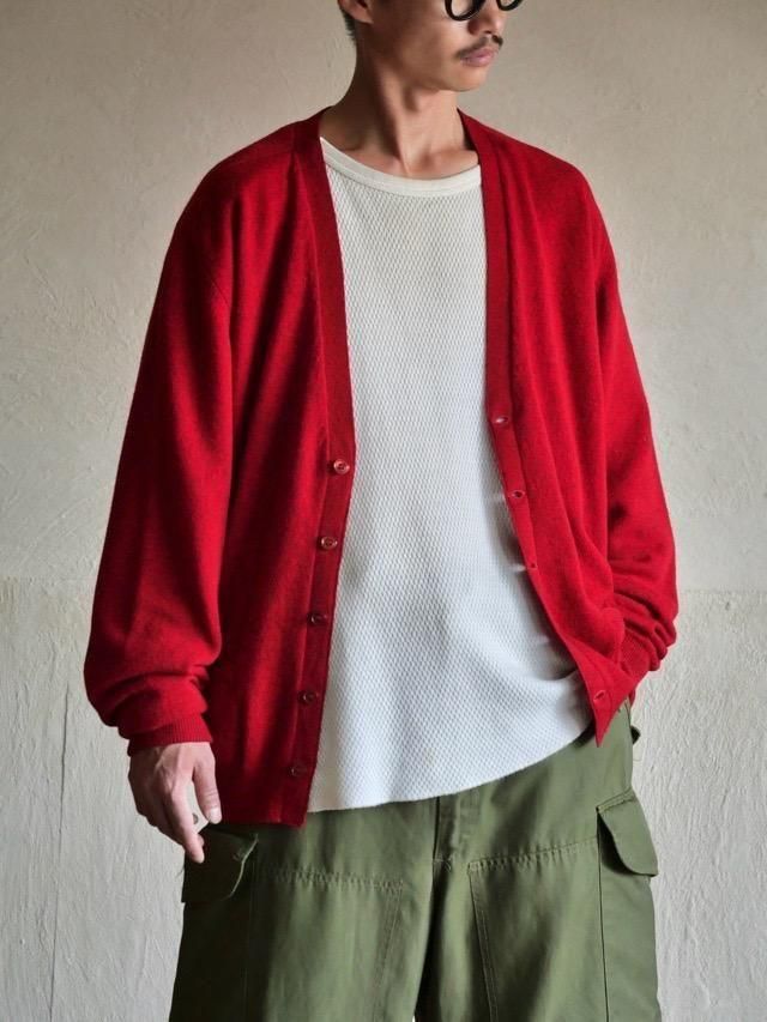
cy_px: 511
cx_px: 384
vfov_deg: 19.6
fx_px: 2954
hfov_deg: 14.8
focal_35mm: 100
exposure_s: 1/125
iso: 500
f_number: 3.9
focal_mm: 50
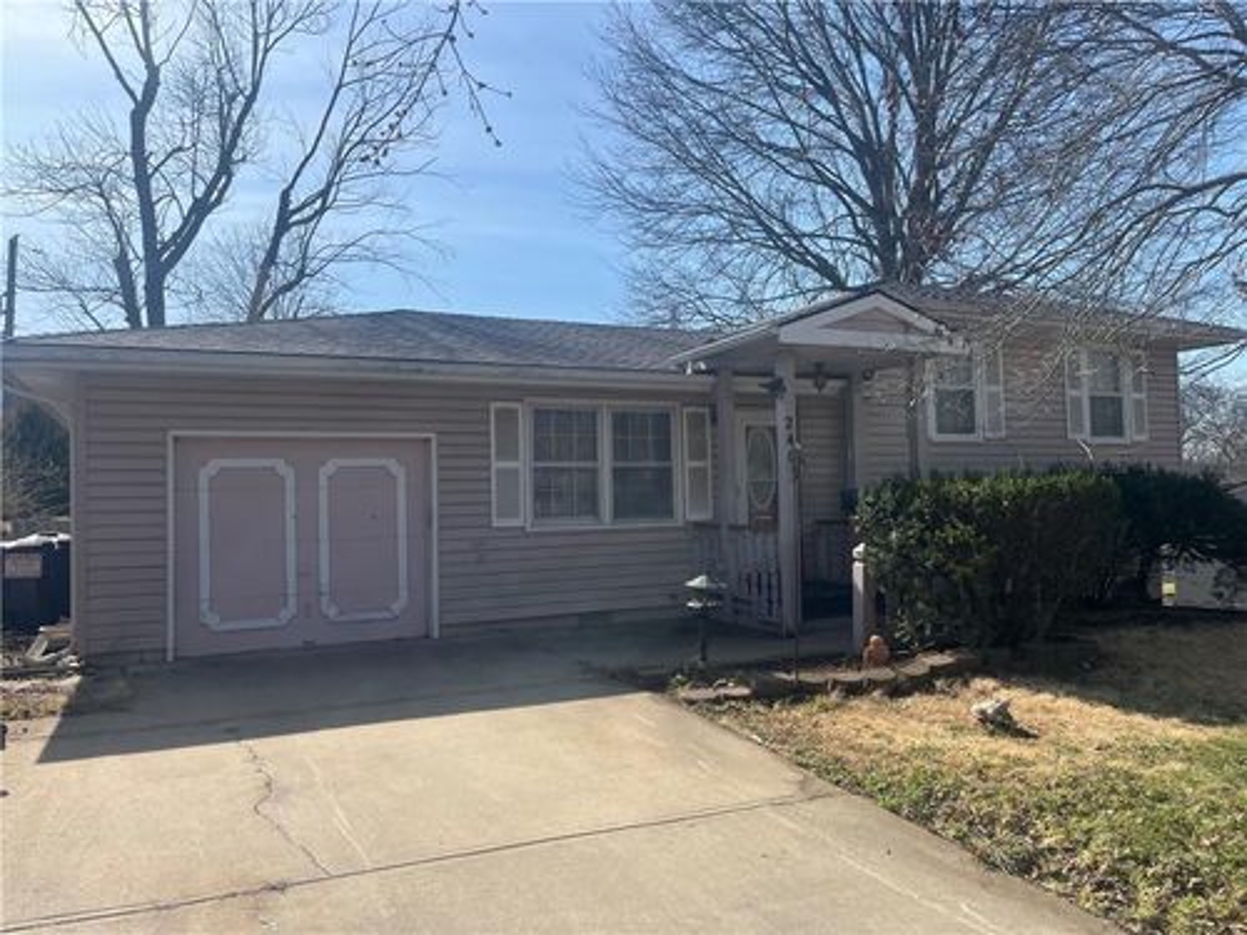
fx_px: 937
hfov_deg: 67.3
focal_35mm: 26
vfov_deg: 53.1
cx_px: 624
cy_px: 468
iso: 50
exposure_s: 1/3413
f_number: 1.6
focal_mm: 5.1
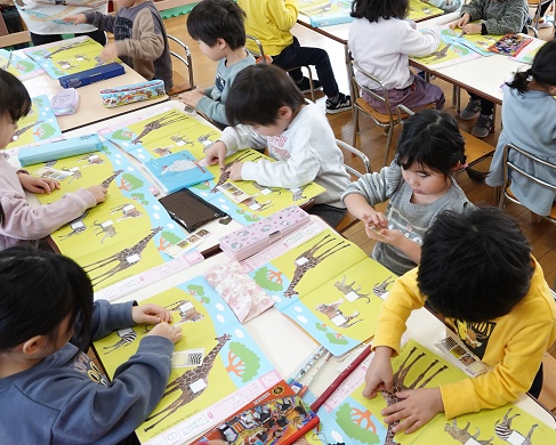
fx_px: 609
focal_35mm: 37
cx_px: 454
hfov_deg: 46.2
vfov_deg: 39.9
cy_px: 165
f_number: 2.4
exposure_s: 1/30
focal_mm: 8.8
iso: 100
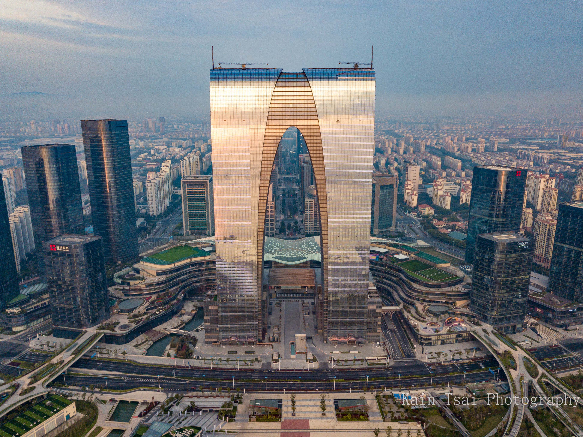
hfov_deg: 67.3
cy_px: 218
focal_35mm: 26
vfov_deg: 53.1
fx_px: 438
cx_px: 292
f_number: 2.2
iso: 136
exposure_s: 1/100
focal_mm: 4.73
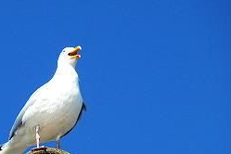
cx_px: 58
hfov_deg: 3.9
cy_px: 103
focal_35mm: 527
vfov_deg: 2.6
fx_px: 3381
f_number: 5.6
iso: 80
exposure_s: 1/400
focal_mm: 49.2
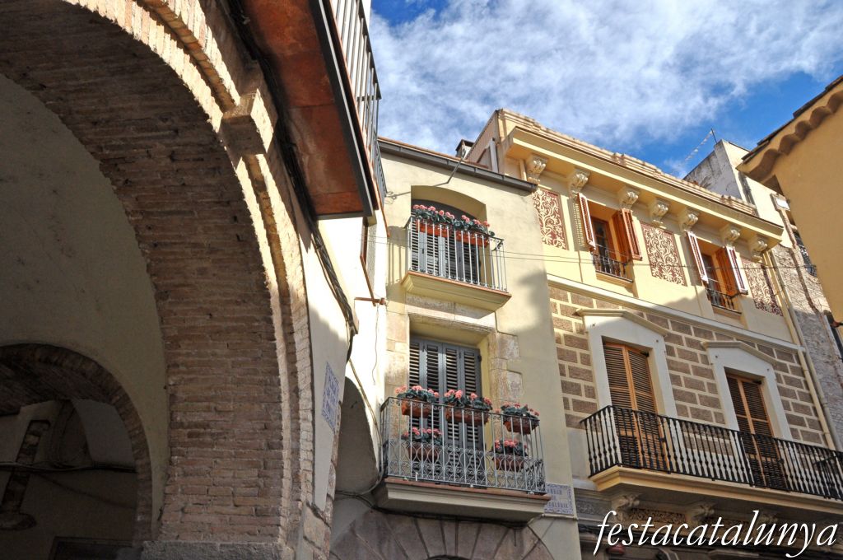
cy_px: 280
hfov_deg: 67.4
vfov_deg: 47.8
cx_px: 422
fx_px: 631
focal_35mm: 27
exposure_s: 1/500
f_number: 11
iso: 500
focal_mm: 18
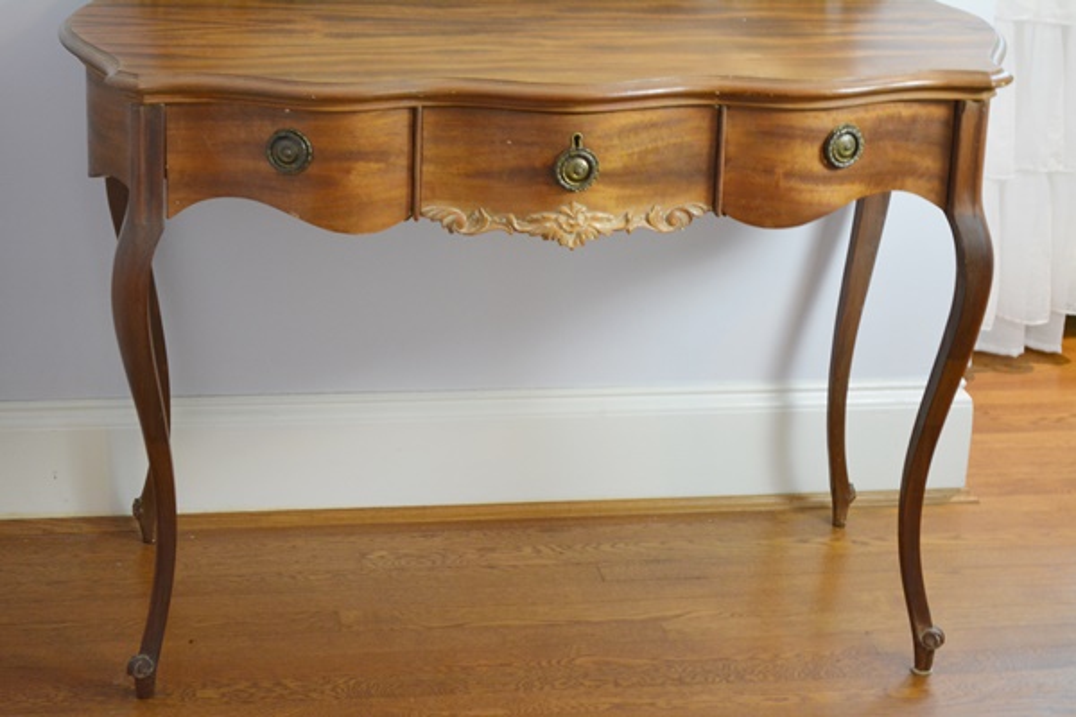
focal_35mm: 82
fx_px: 2466
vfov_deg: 16.6
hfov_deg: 24.6
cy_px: 358
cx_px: 538
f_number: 5.6
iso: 1250
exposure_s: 1/30
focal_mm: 55
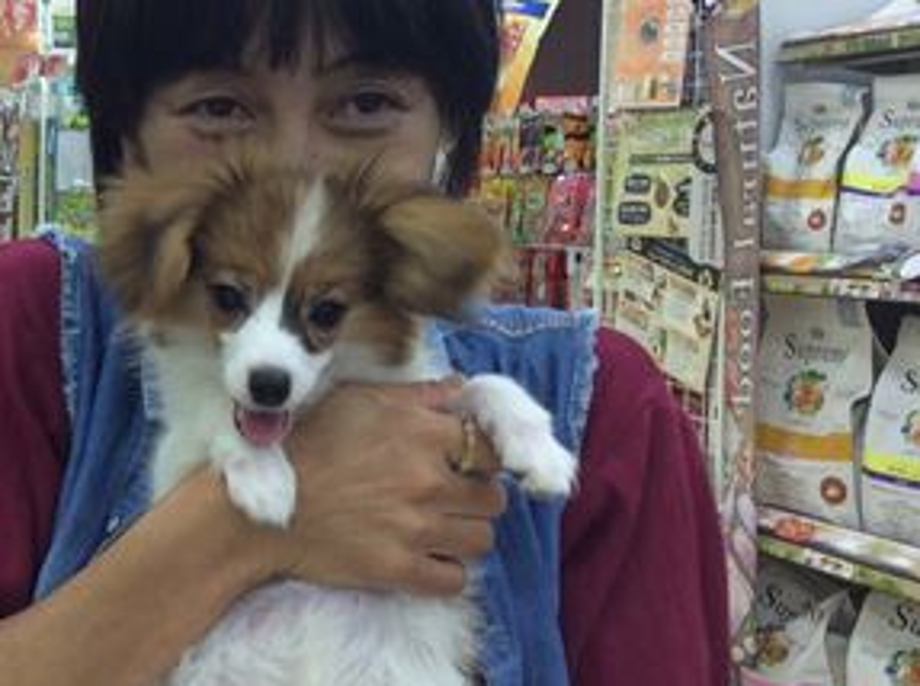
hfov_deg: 28.4
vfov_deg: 21.8
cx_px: 192
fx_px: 1777
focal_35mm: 67
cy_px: 256
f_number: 2.4
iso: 40
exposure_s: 1/24
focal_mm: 3.3
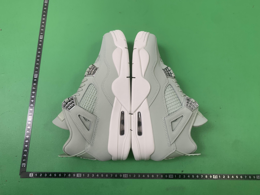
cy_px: 98
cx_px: 130
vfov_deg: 53.1
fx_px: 195
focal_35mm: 26
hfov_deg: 67.3
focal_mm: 4.25
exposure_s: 1/60
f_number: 1.8
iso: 100
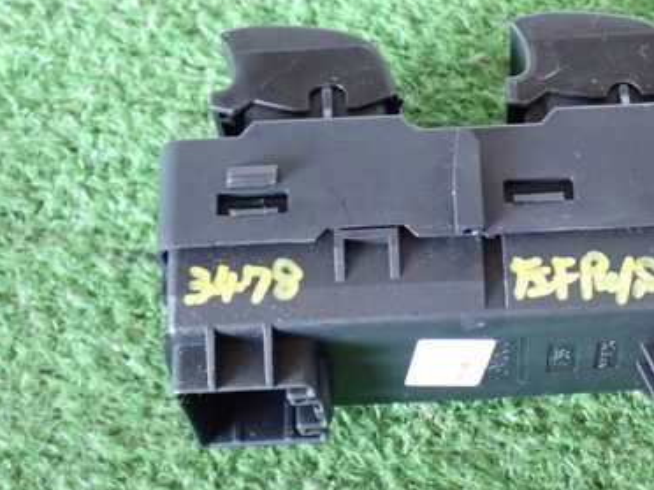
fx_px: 1644
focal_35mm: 87
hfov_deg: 22.2
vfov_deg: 17.0
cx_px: 510
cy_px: 255
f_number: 3.3
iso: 800
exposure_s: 1/25
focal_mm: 9.65
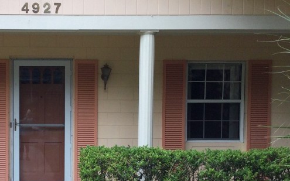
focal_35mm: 68
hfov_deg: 29.5
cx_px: 56
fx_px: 537
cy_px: 141
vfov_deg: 19.0
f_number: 2.4
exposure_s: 1/313
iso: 25
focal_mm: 3.3
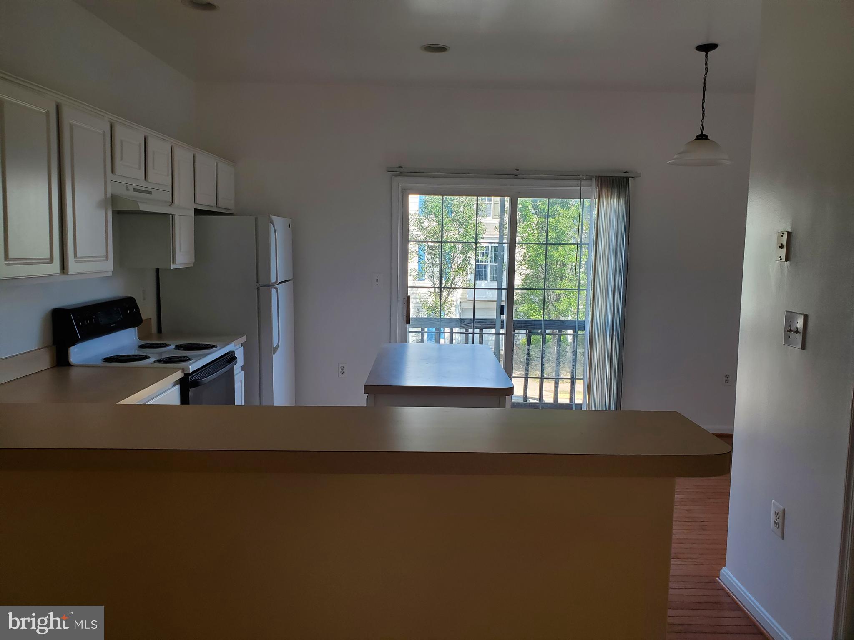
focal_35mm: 26
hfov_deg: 67.3
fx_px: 641
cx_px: 427
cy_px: 320
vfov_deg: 53.1
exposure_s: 1/120
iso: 50
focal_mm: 4.3
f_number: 2.4
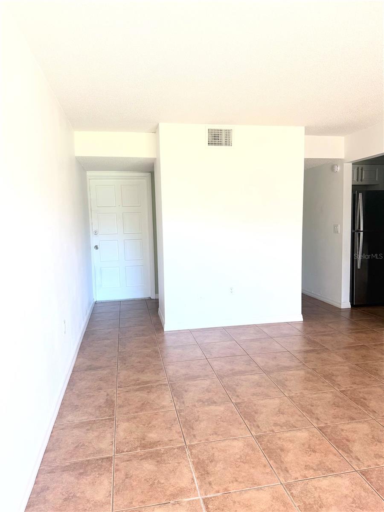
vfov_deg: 71.6
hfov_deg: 56.8
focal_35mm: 24
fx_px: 355
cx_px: 192
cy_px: 256
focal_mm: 6.76
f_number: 1.78
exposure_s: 1/121
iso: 100
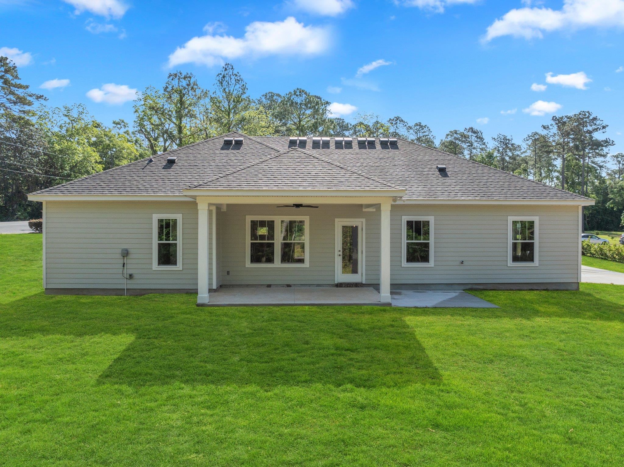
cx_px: 312
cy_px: 234
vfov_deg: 56.8
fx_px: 432
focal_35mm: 24
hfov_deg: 71.6
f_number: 2.8
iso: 280
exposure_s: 1/3200
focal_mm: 12.29
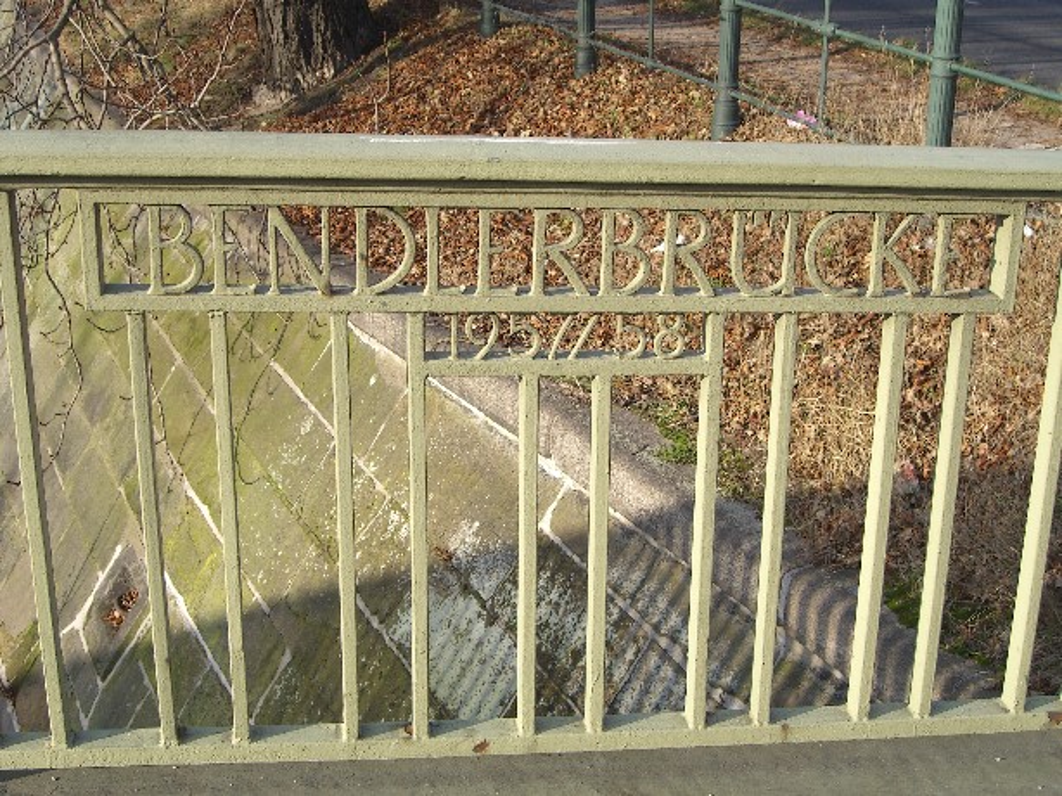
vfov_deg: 25.6
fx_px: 1748
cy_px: 398
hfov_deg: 33.8
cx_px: 531
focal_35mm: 57
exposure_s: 1/250
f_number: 3.6
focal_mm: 11.8
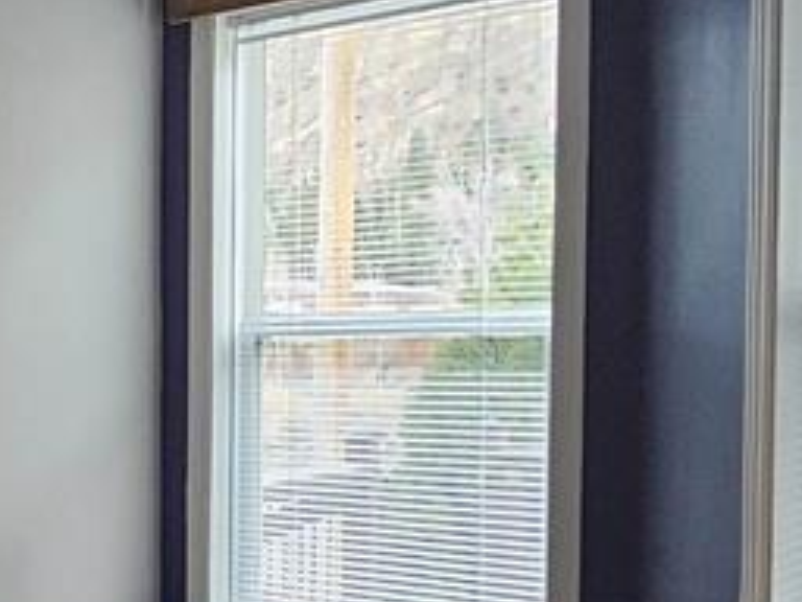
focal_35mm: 52
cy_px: 392
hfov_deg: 30.5
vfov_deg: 27.9
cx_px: -188
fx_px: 1205
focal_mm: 2.2
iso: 400
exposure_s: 1/77.4
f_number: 2.2
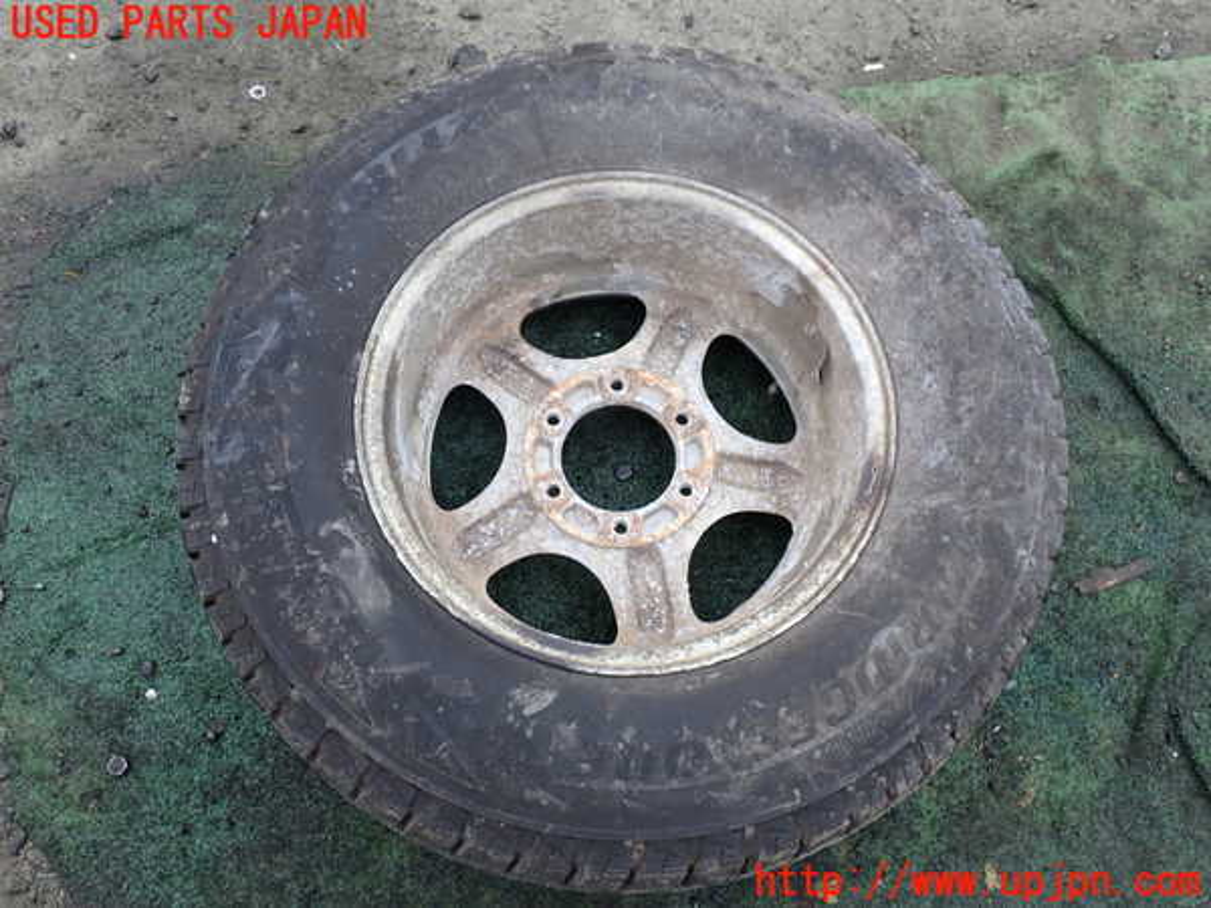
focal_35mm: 30
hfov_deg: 60.0
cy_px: 454
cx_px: 606
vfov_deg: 46.8
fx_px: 1050
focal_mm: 5.4
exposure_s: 1/160
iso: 100
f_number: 3.2
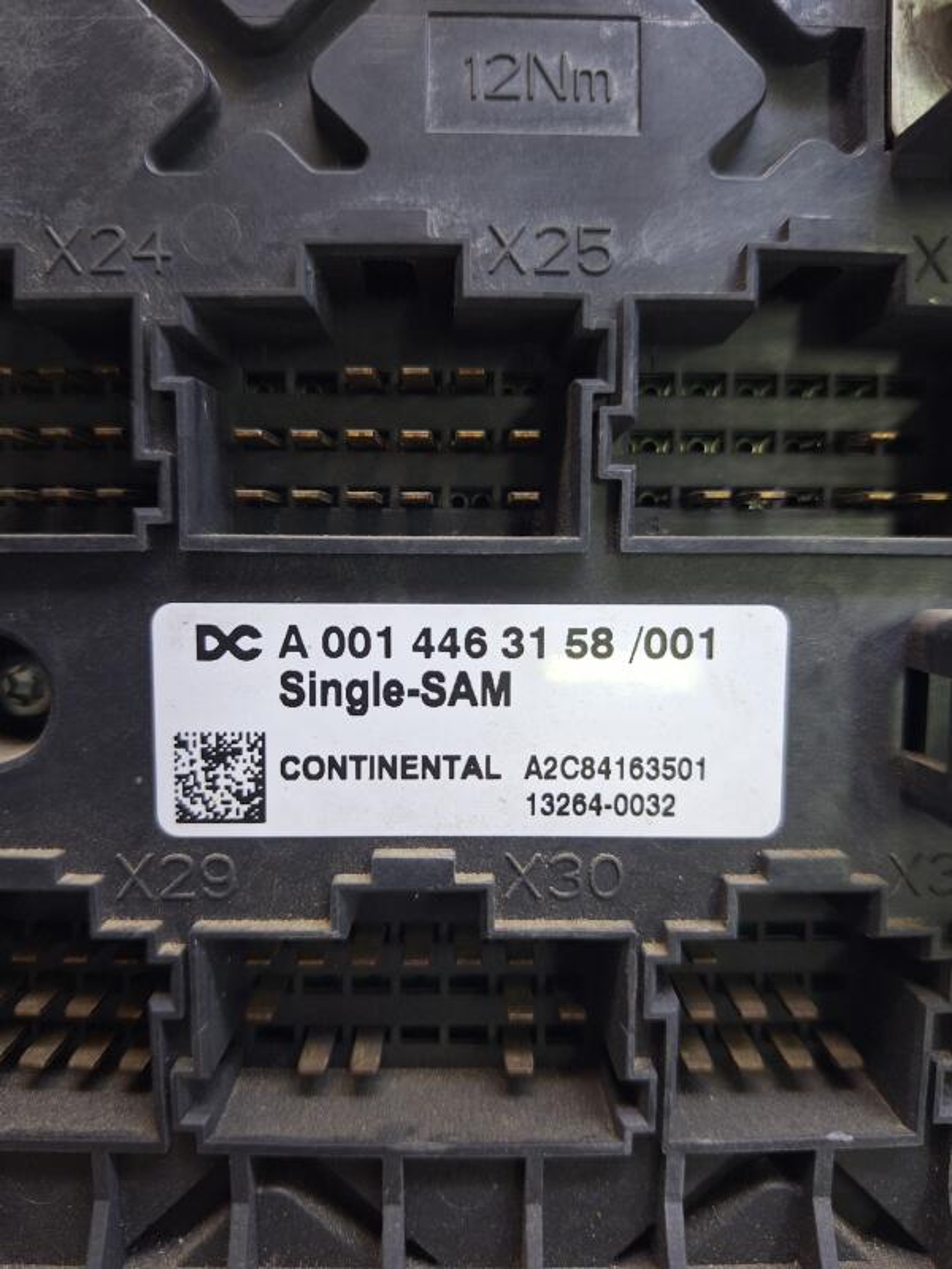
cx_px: 476
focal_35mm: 23
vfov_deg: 73.9
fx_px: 843
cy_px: 634
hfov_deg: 58.9
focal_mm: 5.54
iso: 125
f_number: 1.8
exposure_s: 1/50
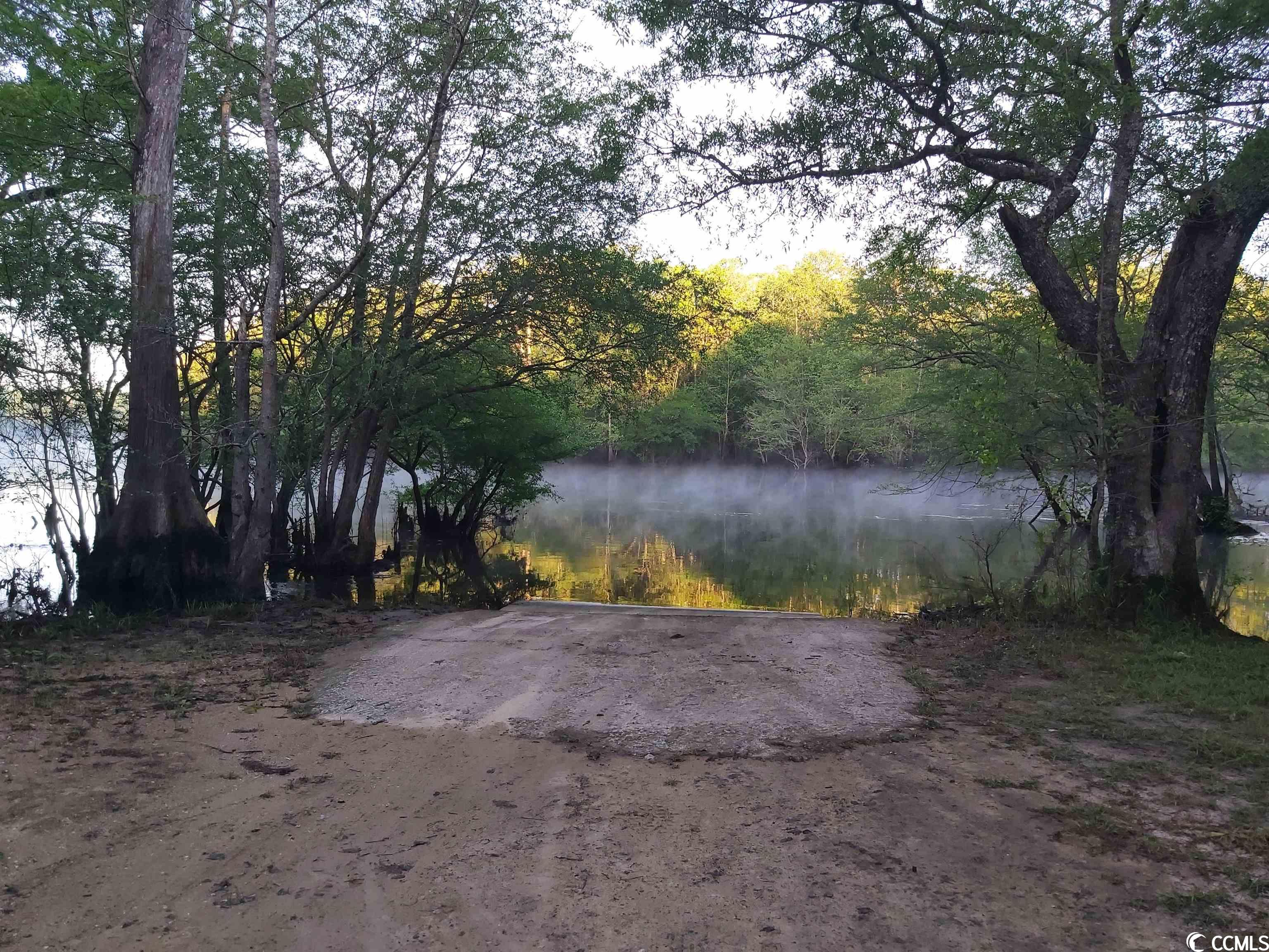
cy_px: 476
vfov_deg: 53.1
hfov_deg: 67.3
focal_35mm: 26
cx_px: 634
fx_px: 953
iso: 64
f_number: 1.7
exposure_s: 1/150
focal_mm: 3.92
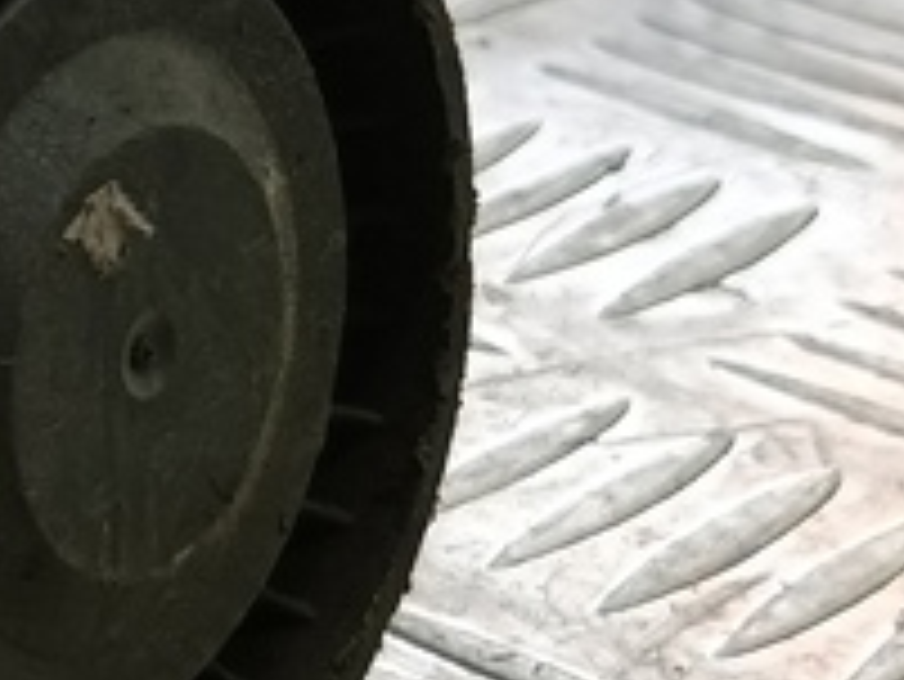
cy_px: 473
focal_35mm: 117
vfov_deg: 12.7
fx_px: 3057
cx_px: -697
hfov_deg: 14.8
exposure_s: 1/50
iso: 109
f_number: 1.6
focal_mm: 4.11
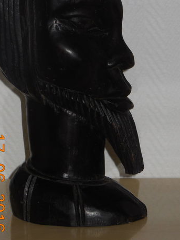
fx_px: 1228
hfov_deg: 8.4
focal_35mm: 177
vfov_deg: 11.1
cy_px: 51
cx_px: 157
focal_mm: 14.5
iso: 125
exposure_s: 1/60
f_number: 4.6
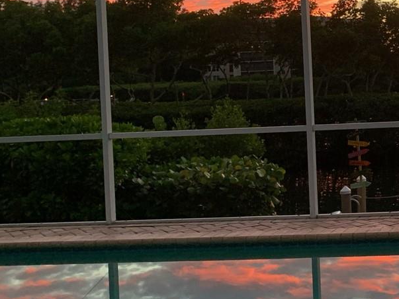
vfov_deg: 21.1
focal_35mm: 69
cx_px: 507
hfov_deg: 24.8
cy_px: 69
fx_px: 795
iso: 125
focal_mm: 4.25
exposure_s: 1/60
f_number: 1.8
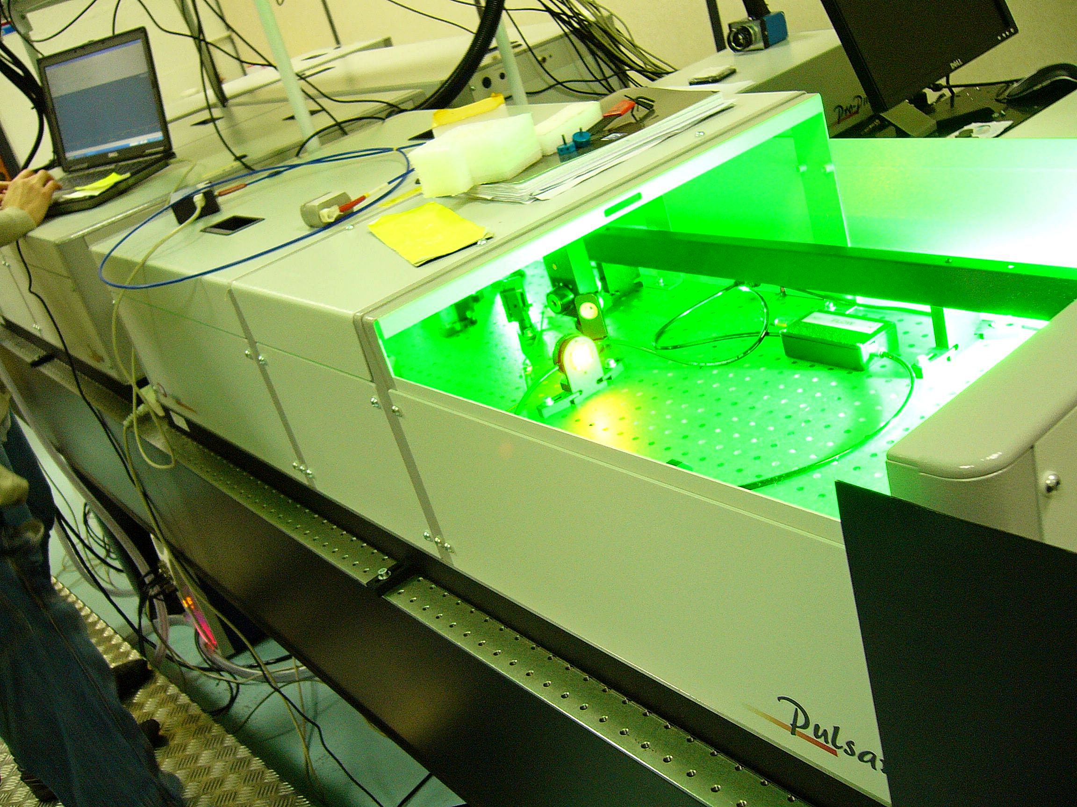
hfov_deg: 52.6
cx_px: 538
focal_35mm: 35
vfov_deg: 40.7
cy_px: 404
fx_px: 1089
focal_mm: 5.8
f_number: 2.8
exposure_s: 1/13
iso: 200
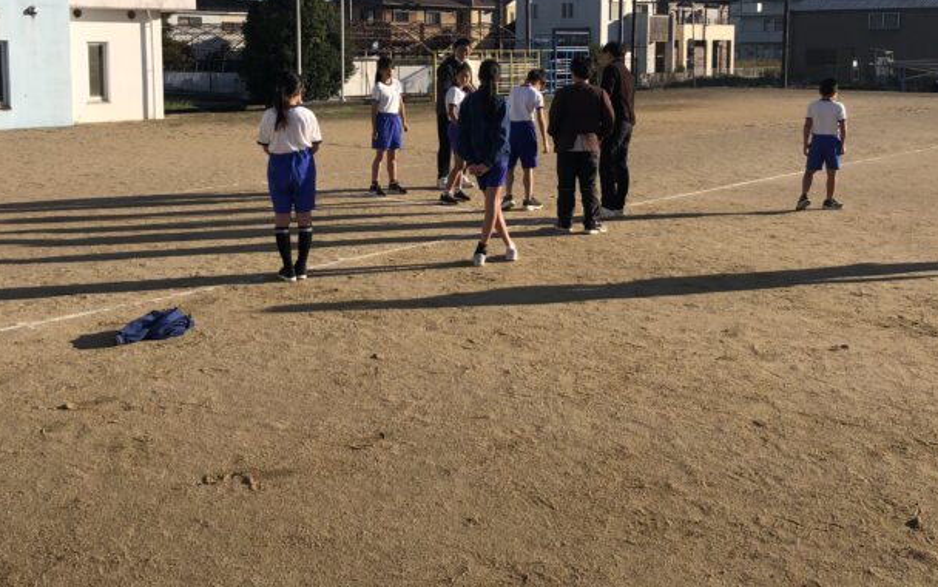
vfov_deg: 31.4
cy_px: 148
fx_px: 1023
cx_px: 477
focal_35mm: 40
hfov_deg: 49.3
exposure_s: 1/1869
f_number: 1.8
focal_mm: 3.99
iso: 20
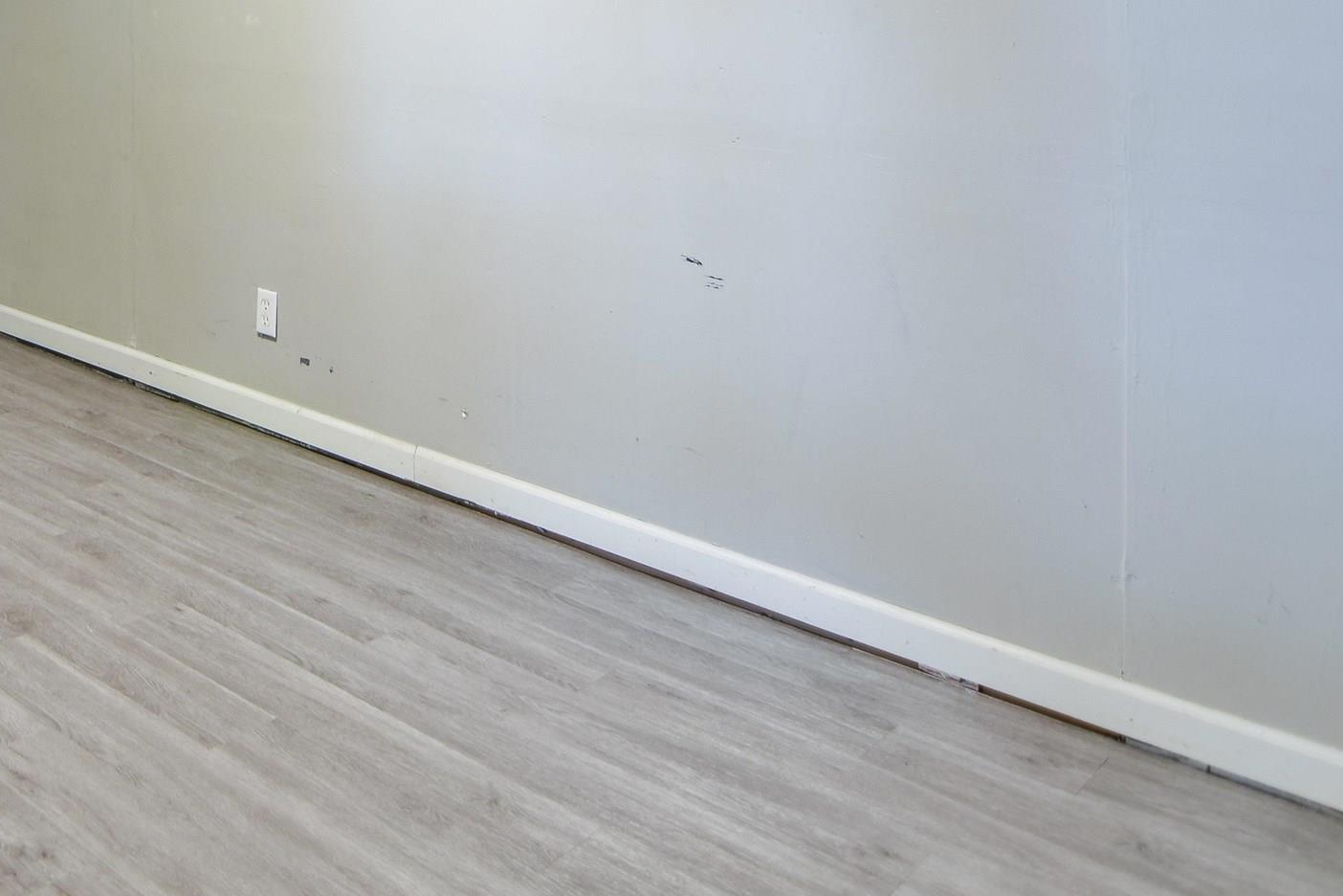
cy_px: -46
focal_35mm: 36
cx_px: 99
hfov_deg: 47.0
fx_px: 1346
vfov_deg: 33.0
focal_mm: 11
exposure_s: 1/2.5
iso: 100
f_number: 2.8
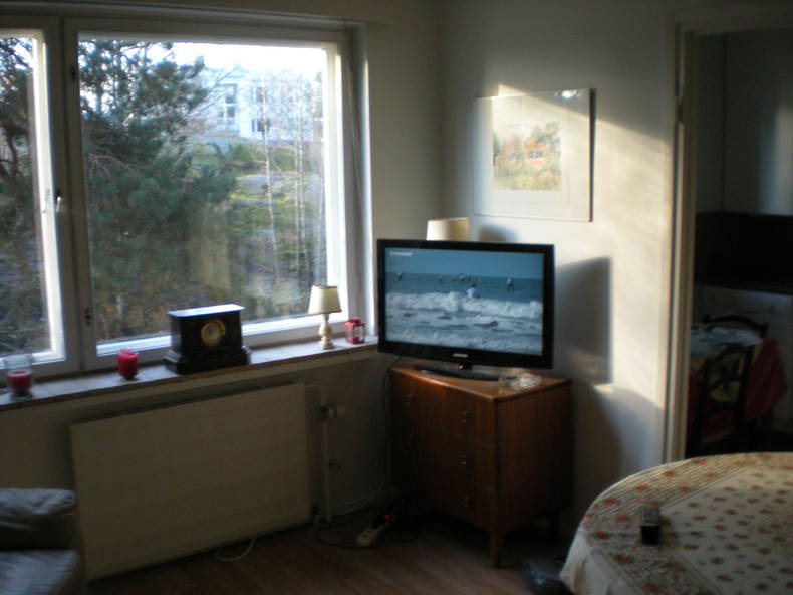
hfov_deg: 49.0
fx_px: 870
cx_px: 396
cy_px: 298
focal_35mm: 38
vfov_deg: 37.7
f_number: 3.1
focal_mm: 6.3
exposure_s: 1/68
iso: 197
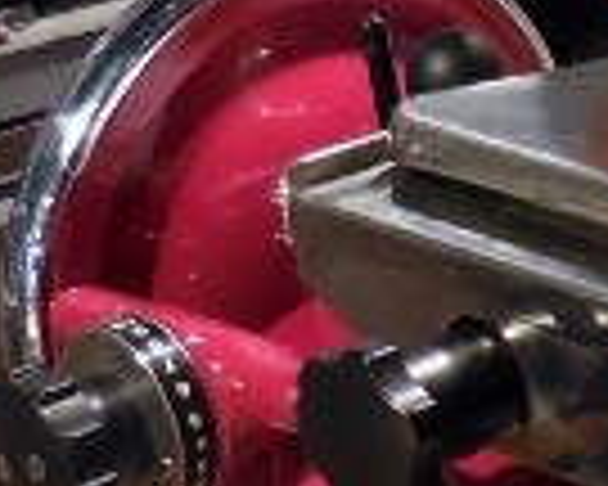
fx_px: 2087
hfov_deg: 15.5
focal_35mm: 116
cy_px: 202
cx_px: 874
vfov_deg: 13.3
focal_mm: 4.5
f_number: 3.3
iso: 400
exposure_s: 1/20
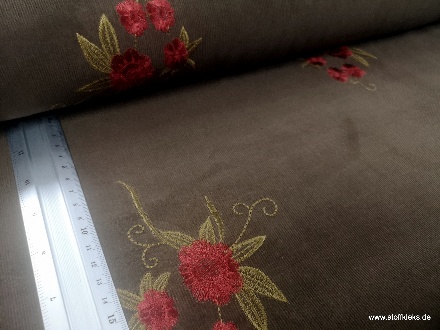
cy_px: 165
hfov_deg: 65.3
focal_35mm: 27
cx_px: 220
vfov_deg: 51.4
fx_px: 343
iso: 200
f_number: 1.8
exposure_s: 1/33.3
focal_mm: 3.95
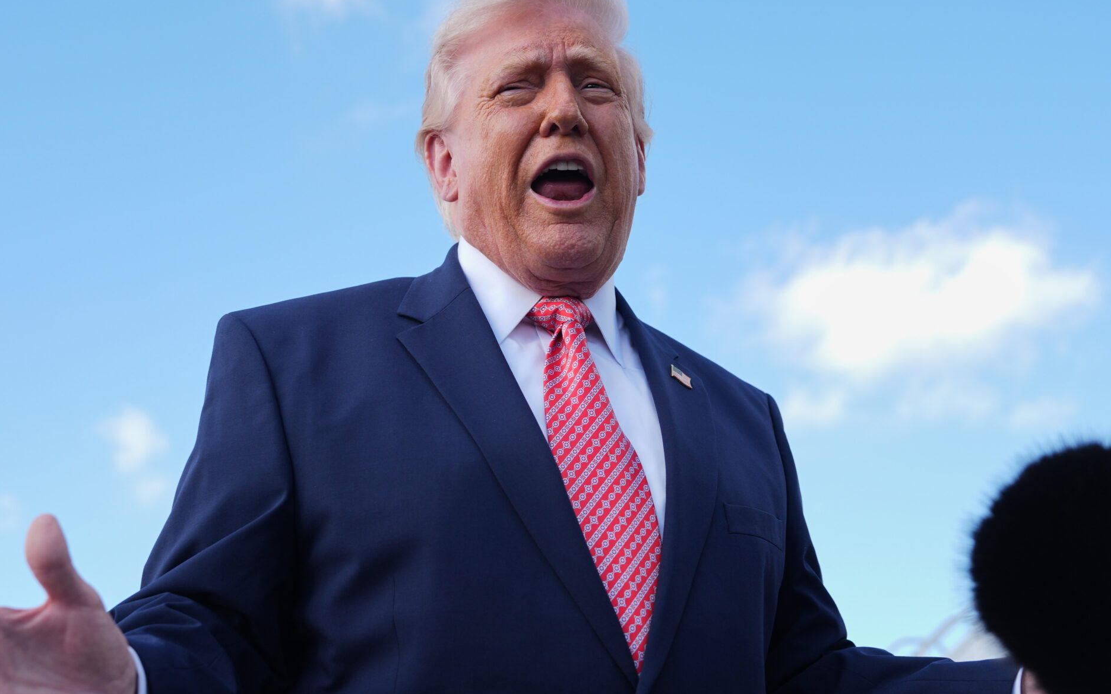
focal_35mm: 53
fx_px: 1605
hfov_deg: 38.1
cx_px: 616
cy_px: 418
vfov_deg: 24.4
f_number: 4
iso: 200
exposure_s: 1/1000
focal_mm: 38
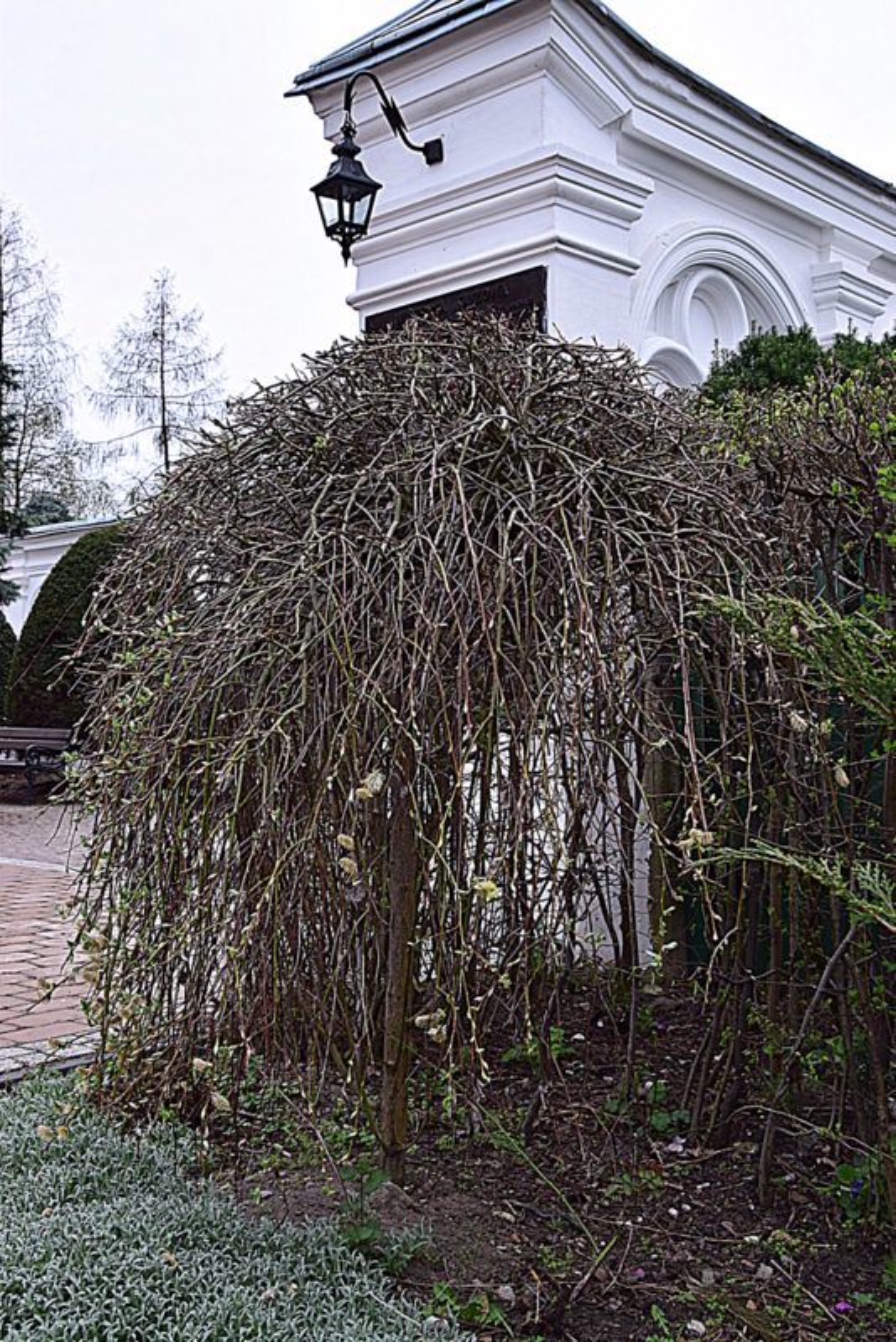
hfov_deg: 34.2
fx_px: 1455
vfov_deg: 49.5
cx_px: 448
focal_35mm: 39
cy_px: 671
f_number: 9
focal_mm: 26
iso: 400
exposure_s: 1/160
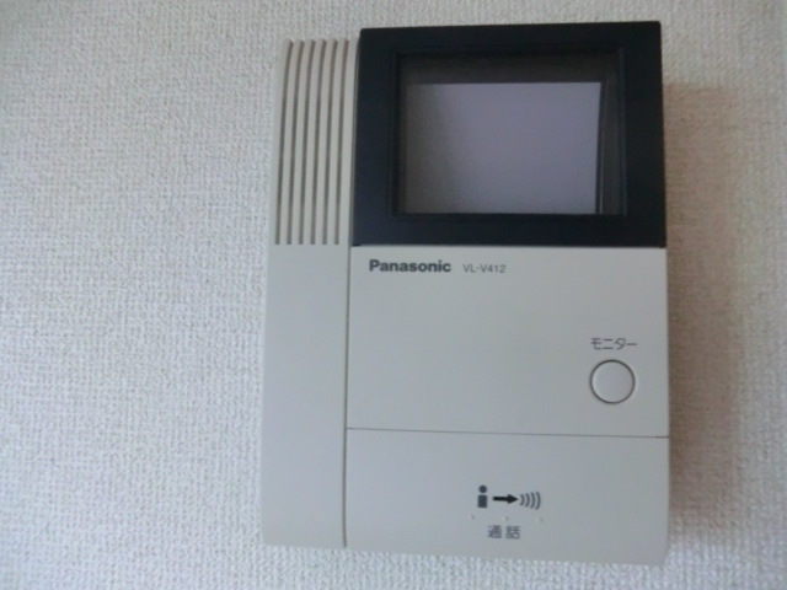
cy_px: 295
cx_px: 394
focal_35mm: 24
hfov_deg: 71.6
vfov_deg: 56.8
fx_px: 546
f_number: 3.2
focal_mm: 4.3
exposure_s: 1/60
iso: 640
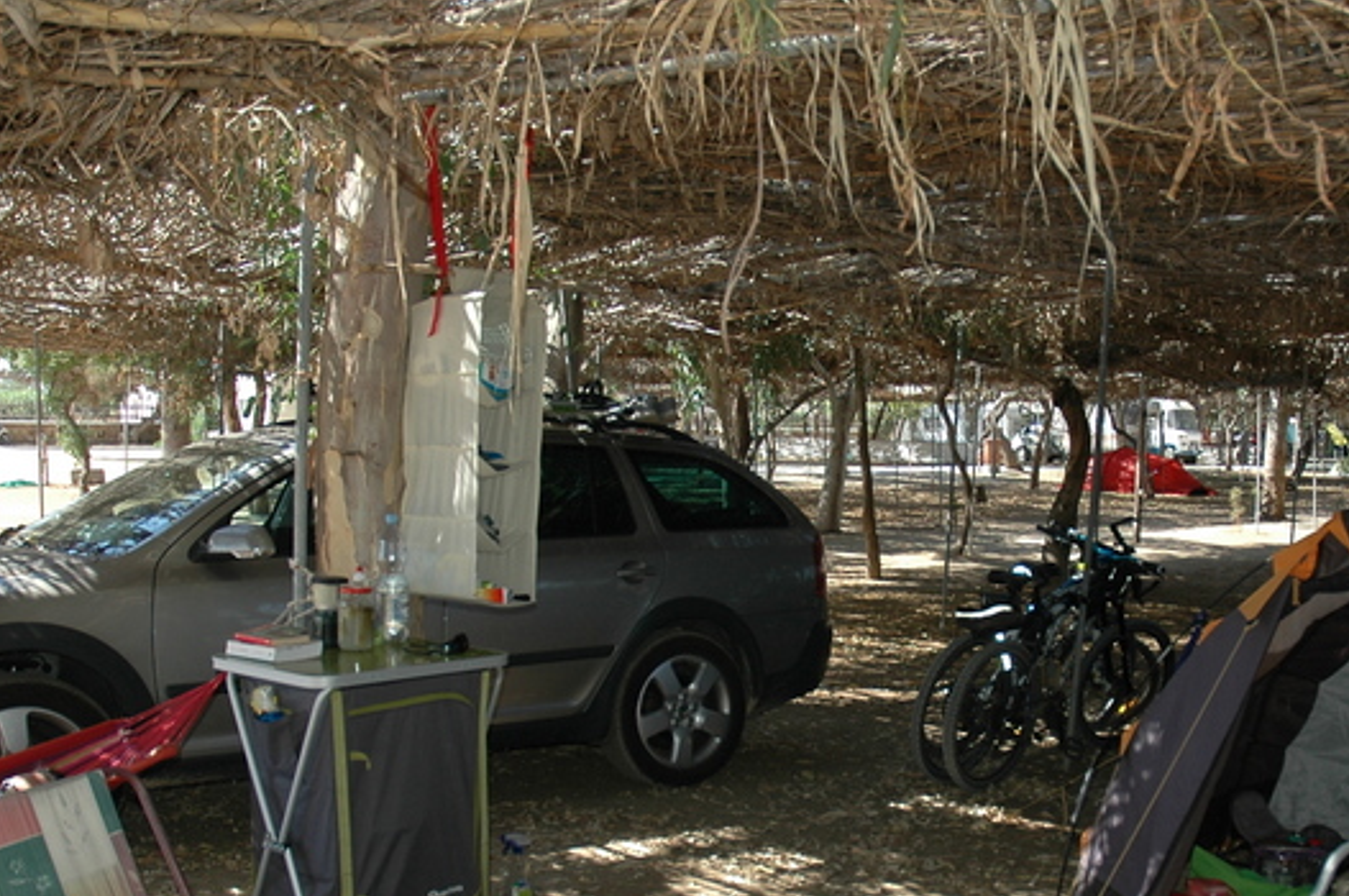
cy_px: 612
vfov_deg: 32.2
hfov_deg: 47.0
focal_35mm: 41
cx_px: 852
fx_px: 1534
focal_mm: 18
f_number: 3.5
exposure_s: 1/320
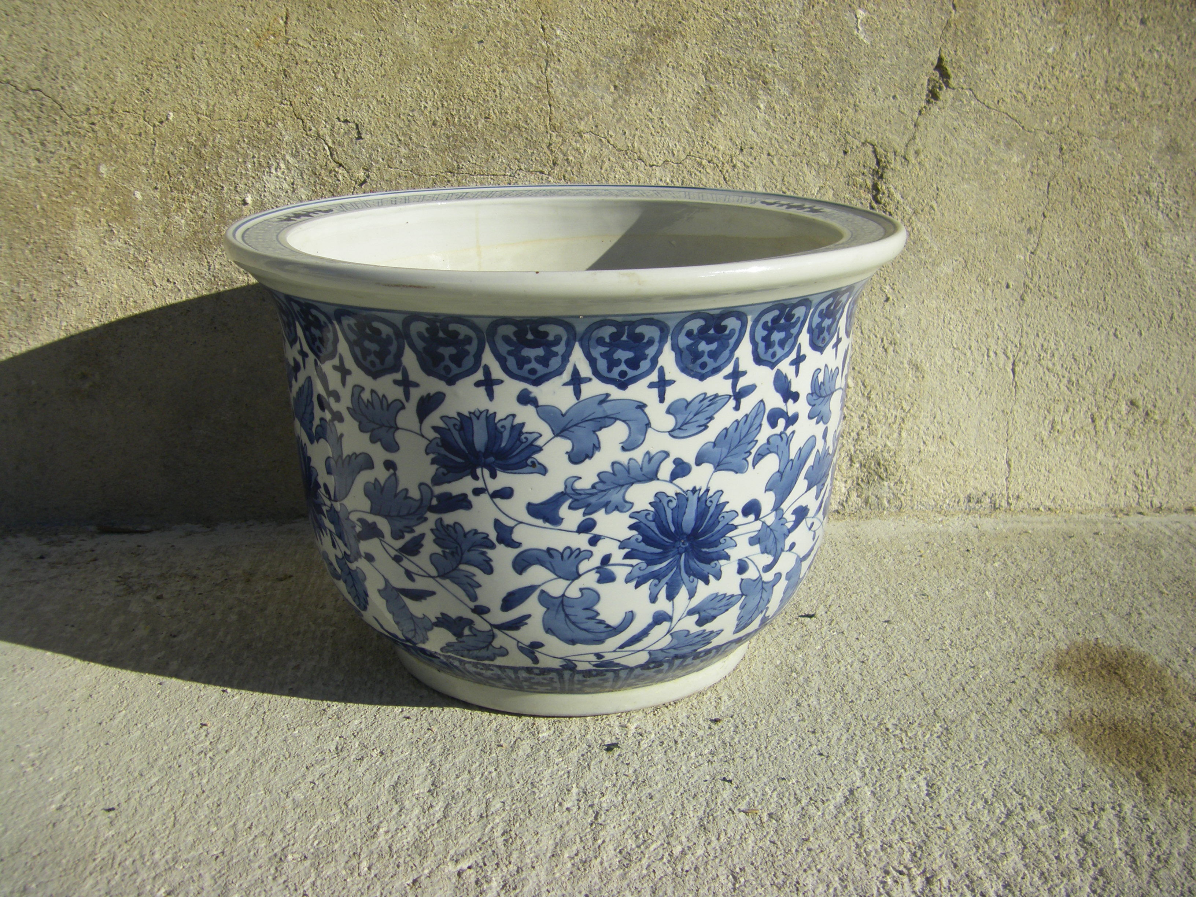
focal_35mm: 38
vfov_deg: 37.7
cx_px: 598
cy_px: 448
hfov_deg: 49.0
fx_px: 1313
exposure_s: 1/250
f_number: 7
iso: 64
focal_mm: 6.3
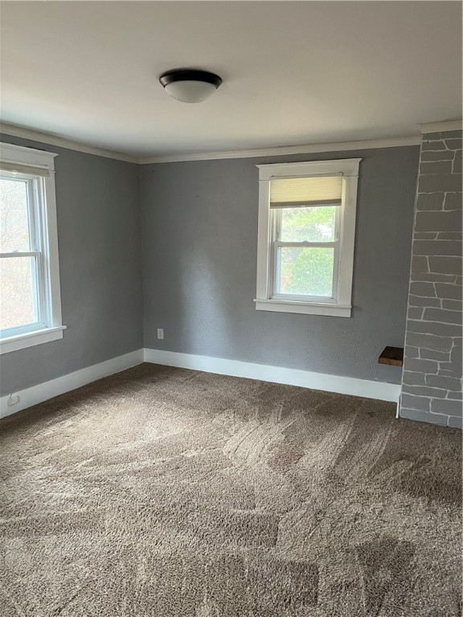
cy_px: 308
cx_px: 232
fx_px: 464
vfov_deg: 67.3
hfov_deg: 53.1
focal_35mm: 26
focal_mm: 5.1
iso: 320
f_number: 1.6
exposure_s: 1/60
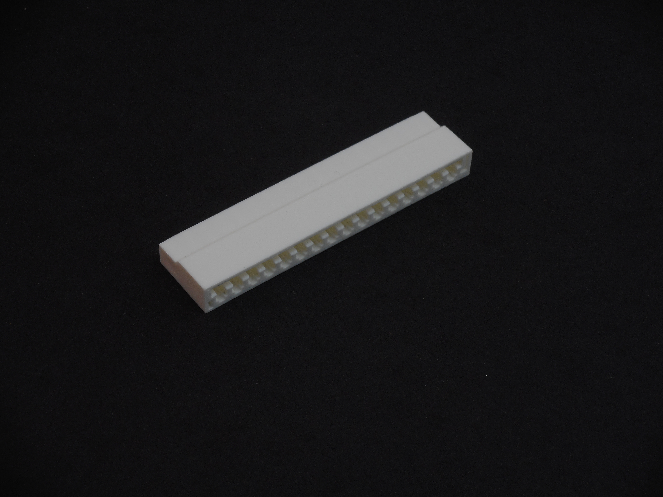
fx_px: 1954
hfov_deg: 19.3
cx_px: 332
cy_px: 248
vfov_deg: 14.5
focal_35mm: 102
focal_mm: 18.2
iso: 100
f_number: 5.8
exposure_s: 1/60
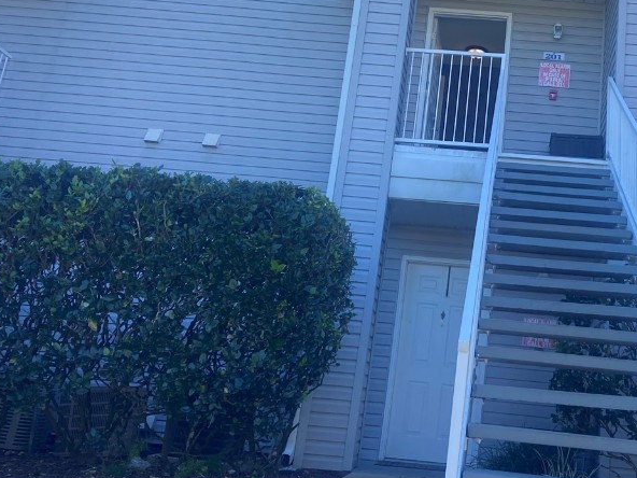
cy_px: 161
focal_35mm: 45
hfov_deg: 41.0
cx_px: 467
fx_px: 828
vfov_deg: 31.9
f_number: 1.8
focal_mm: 4.25
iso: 32
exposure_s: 1/554
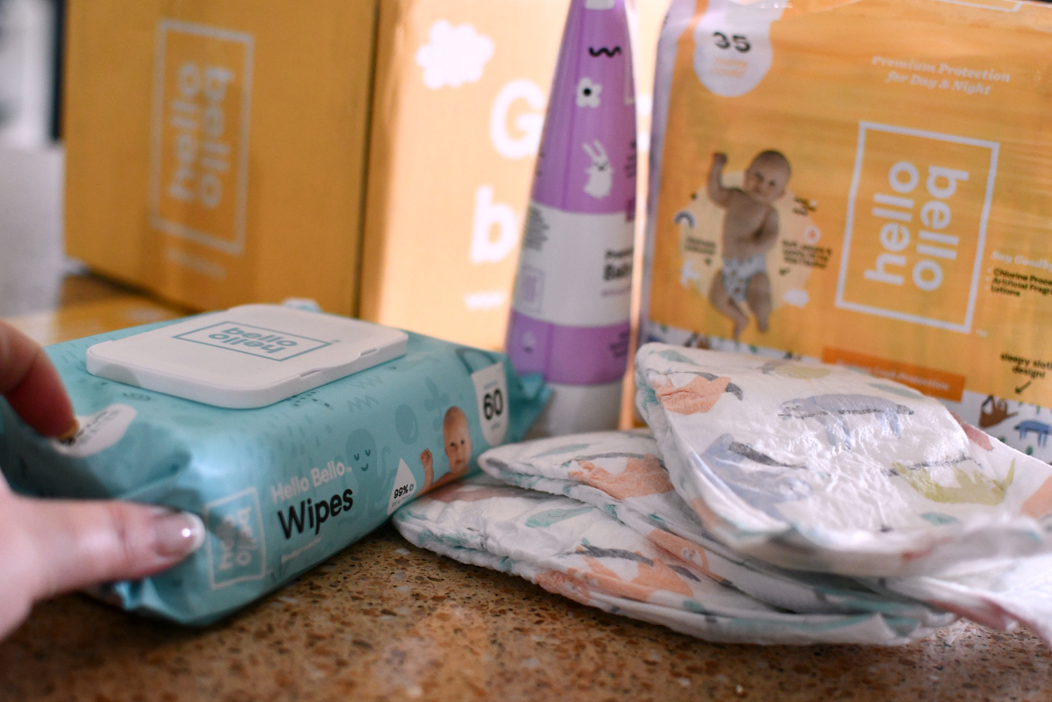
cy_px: 351
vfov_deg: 26.0
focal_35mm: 52
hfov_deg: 38.2
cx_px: 526
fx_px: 1519
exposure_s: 1/125
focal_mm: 35
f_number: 2.8
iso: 1800
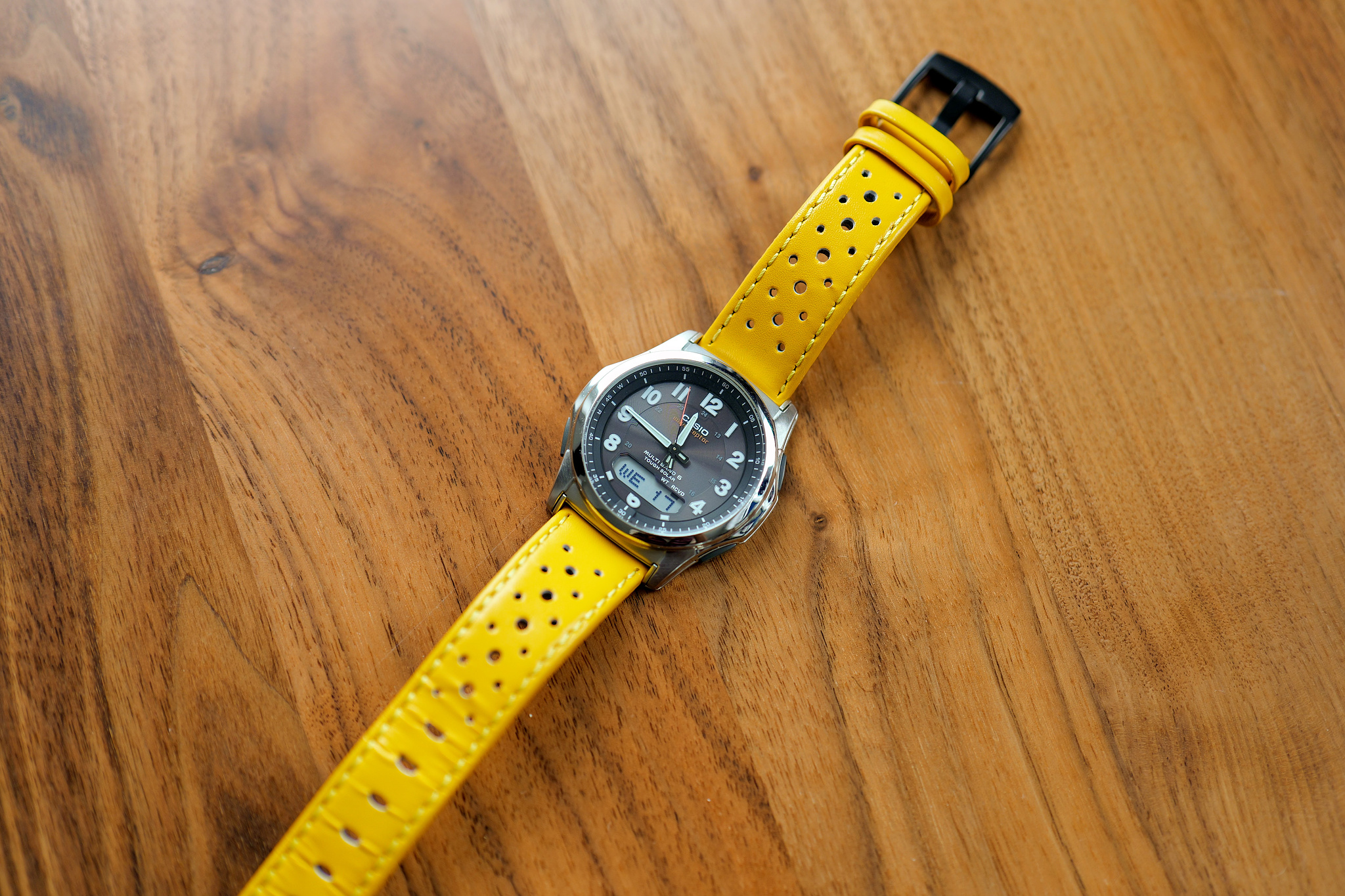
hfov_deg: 39.6
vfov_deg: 27.0
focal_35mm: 50
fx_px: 1868
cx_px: 672
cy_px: 448
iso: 800
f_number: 2.8
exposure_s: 1/200
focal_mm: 50
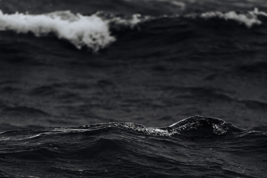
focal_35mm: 494
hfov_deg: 4.2
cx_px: 101
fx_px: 3664
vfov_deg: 2.8
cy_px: 173
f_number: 4
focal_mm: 200
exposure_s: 1/640
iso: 320
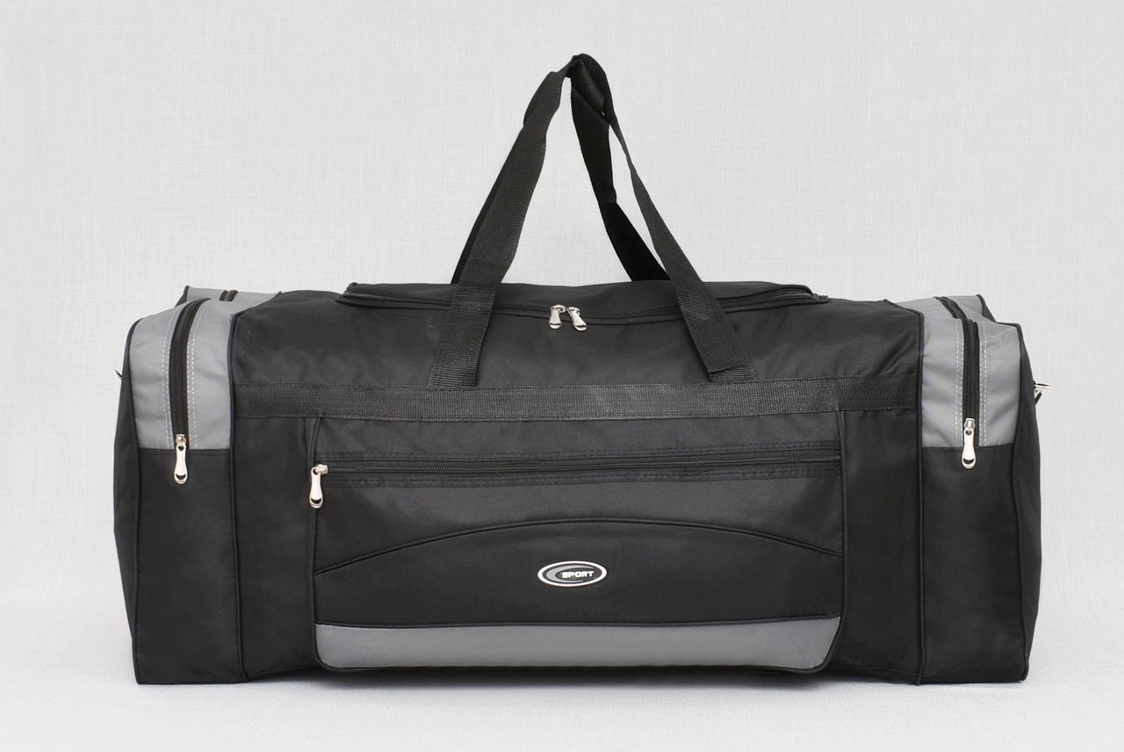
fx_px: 1172
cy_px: 376
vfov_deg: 35.6
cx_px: 562
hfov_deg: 51.2
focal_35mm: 38
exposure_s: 1/60
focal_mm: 25
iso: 100
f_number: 5.6
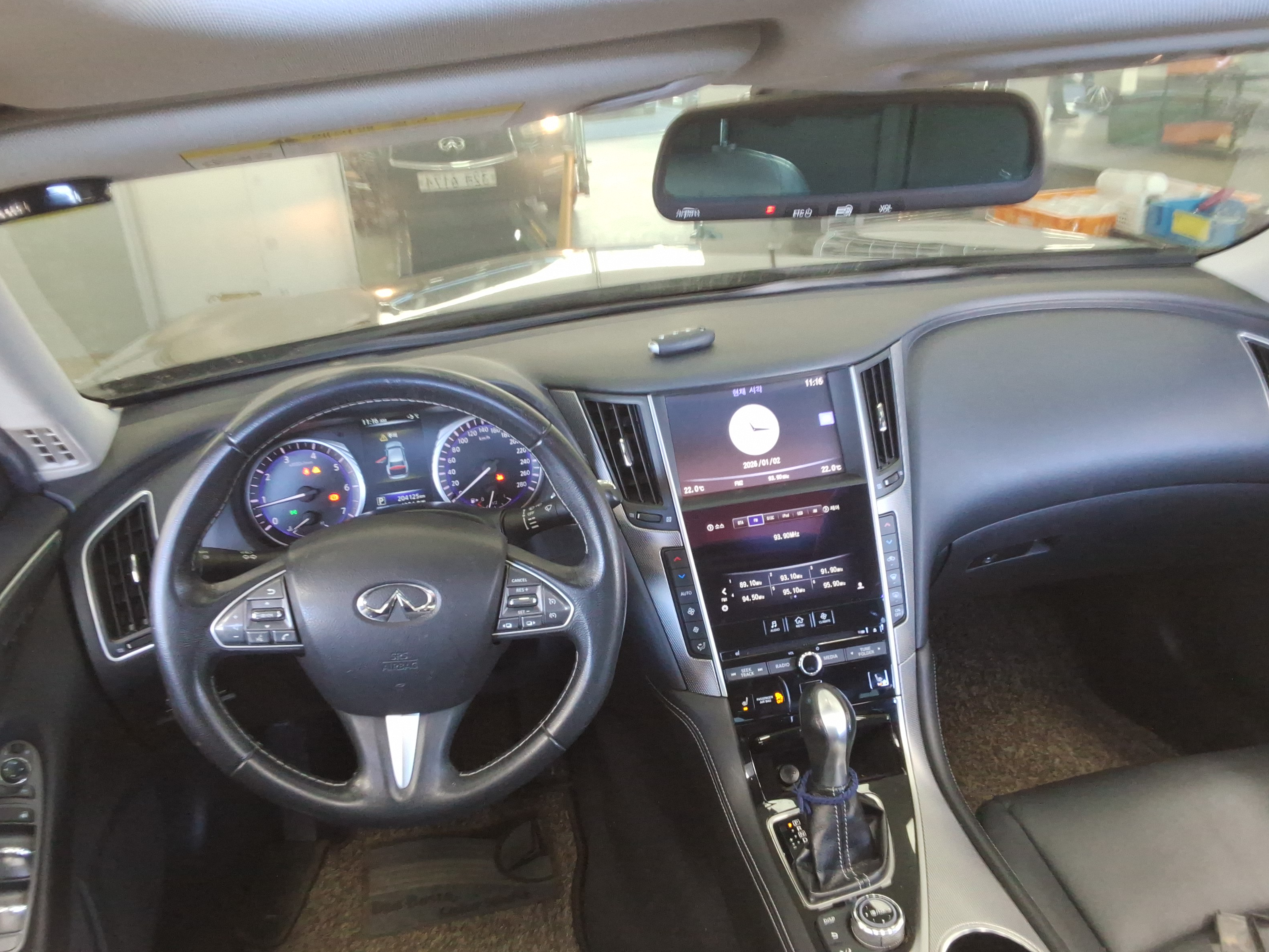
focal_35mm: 29
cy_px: 459
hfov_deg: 61.6
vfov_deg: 48.2
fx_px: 1063
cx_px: 617
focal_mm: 2.91
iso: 148
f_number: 1.9
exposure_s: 1/40
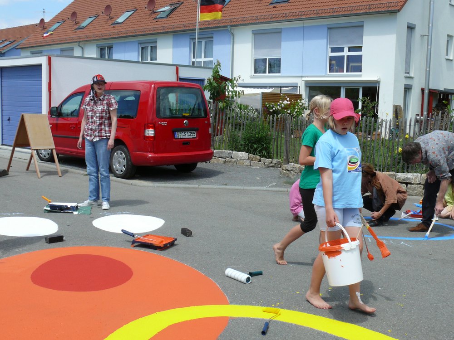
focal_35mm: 42
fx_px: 551
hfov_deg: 44.8
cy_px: 170
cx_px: 227
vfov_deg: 34.3
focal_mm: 8.5
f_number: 5.6
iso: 100
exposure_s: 1/400
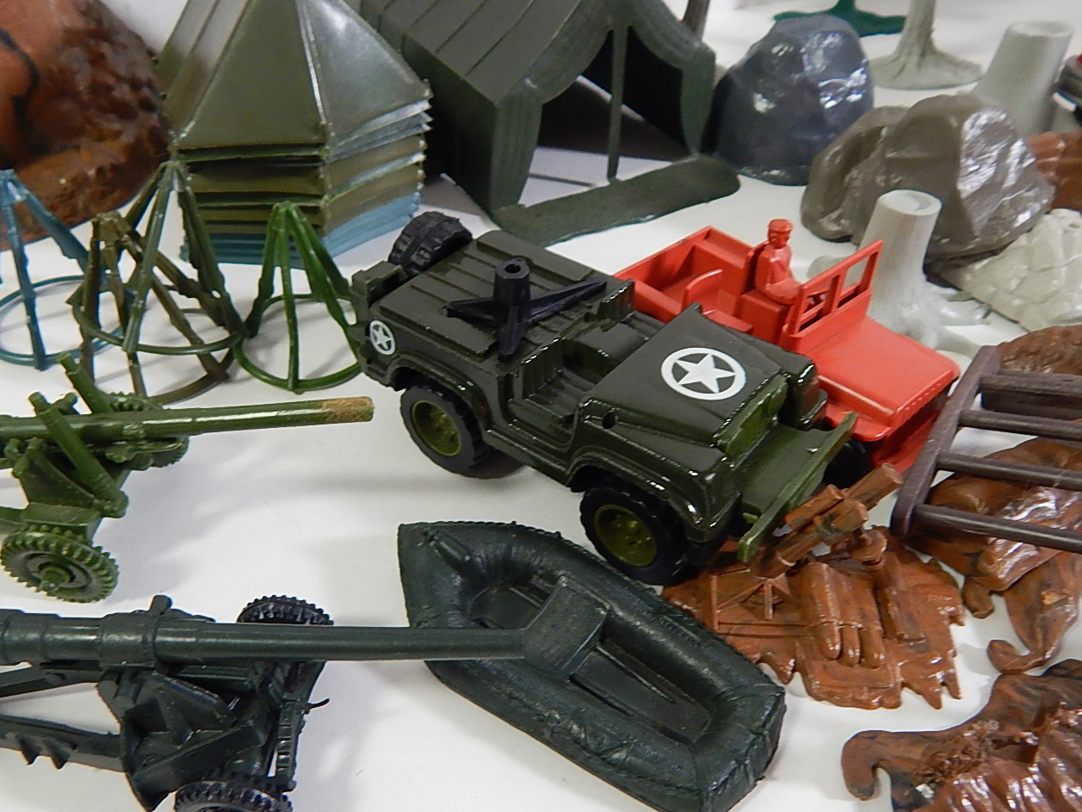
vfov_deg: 49.5
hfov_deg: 63.3
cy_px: 478
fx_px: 875
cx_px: 488
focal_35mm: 28
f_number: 3
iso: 200
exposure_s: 1/30
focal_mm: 4
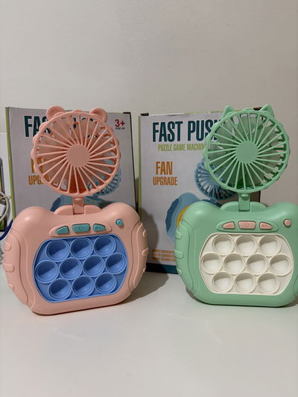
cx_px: 149
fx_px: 298
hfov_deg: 53.1
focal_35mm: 26
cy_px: 198
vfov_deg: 67.3
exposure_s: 1/50
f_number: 1.6
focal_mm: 5.96
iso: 250
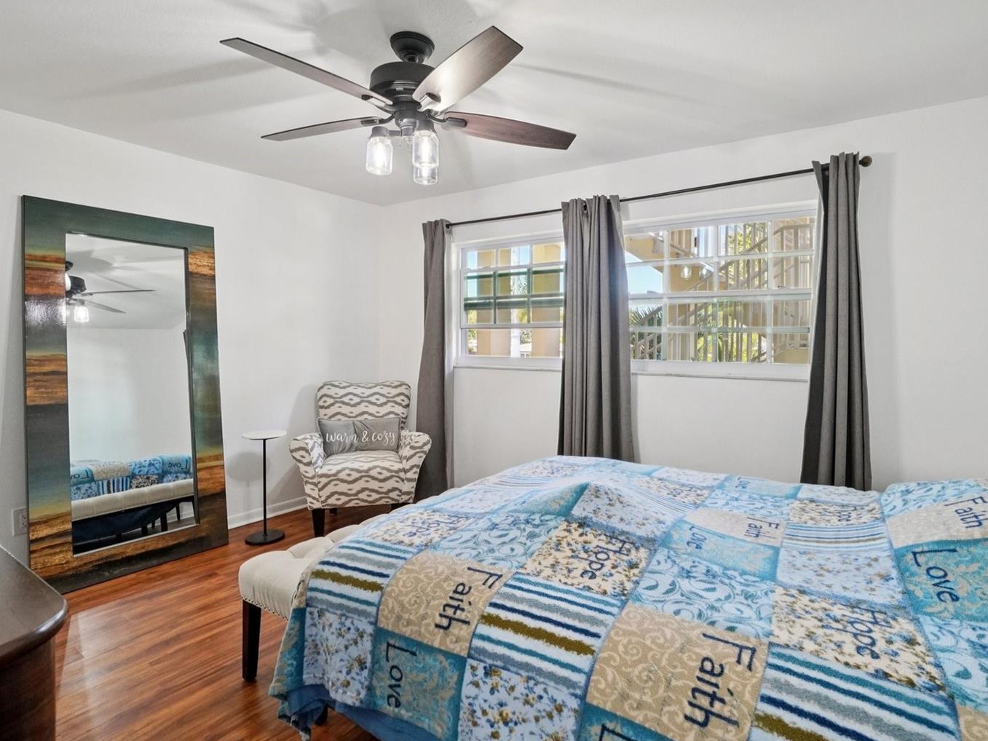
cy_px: 357
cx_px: 548
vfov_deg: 74.7
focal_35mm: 17
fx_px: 485
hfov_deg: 90.7
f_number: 8
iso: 800
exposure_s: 1/30
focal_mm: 10
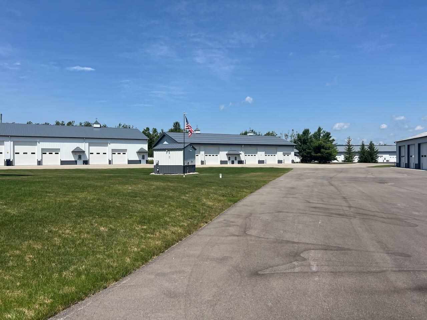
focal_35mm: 26
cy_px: 160
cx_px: 214
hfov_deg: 67.3
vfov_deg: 53.1
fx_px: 321
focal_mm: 5.7
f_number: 1.5
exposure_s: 1/5882
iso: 50
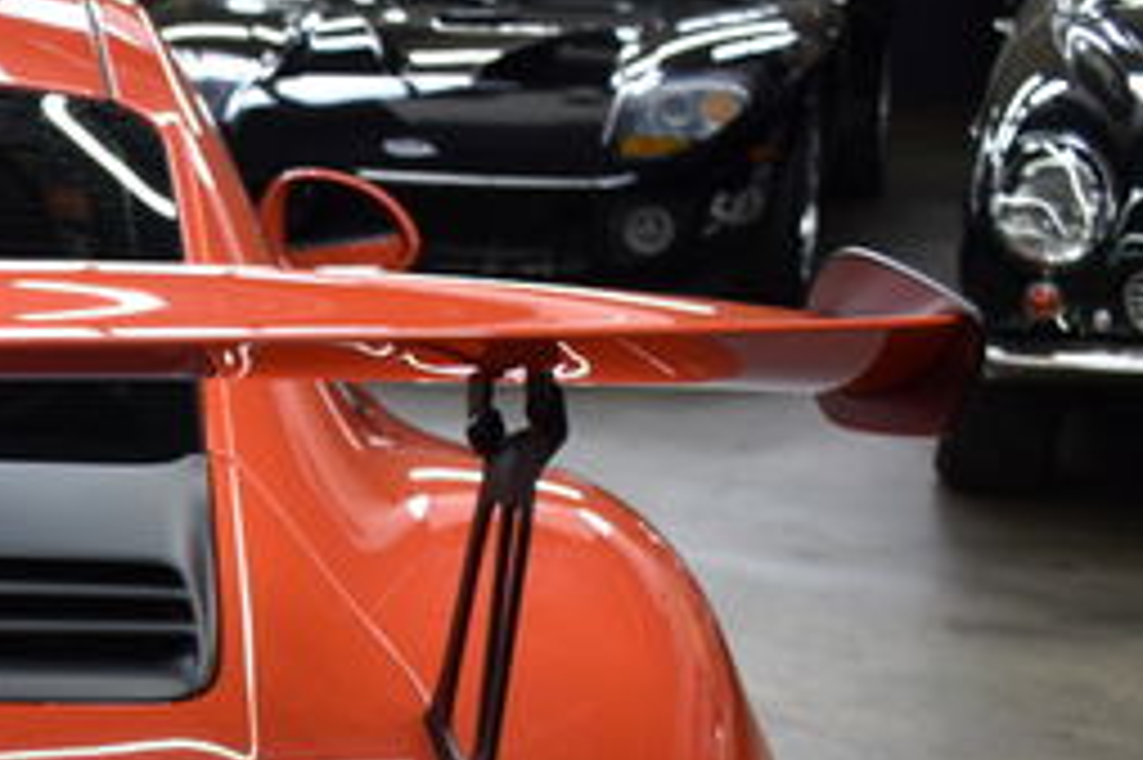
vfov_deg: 12.2
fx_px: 3458
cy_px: 953
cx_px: -477
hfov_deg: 17.2
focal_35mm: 109
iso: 360
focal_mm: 24
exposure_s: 1/40
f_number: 4
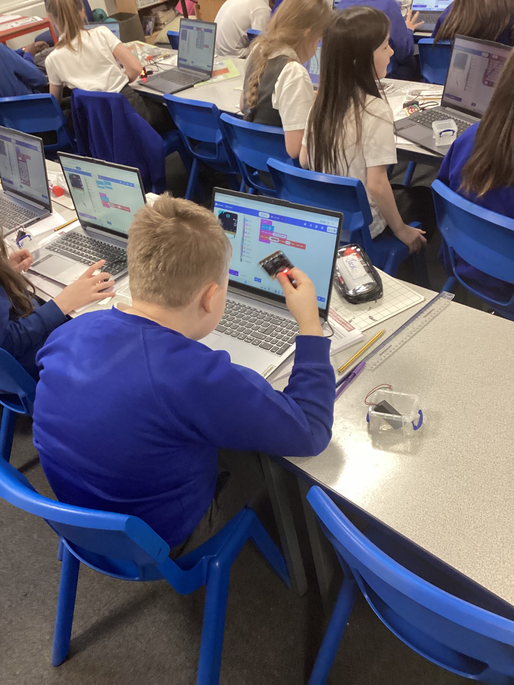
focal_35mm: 31
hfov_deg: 45.4
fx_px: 614
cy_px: 342
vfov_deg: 58.4
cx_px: 257
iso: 200
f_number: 2.4
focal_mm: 3.3
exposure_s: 1/50
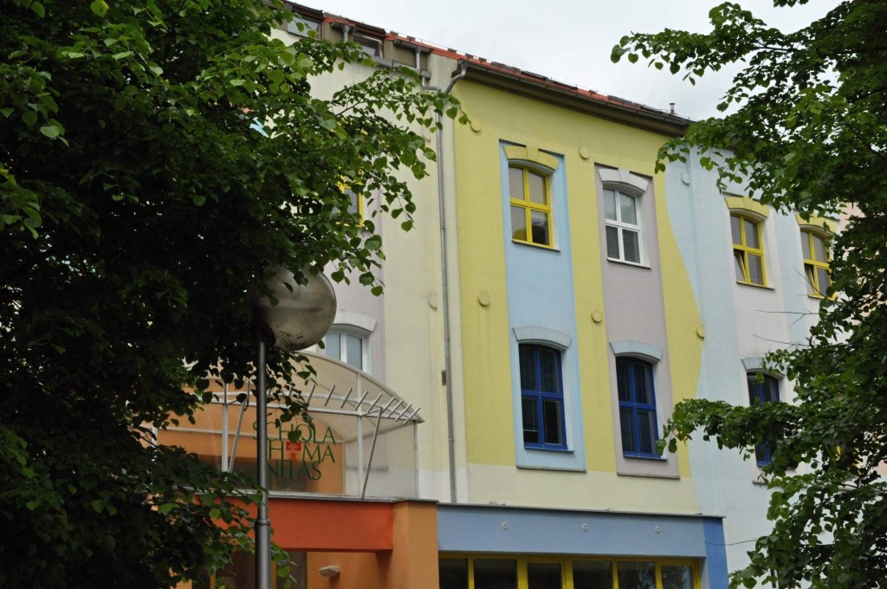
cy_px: 294
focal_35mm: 51
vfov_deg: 26.4
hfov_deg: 38.9
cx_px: 444
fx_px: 1255
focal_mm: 34
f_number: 14
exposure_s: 1/800
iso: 1600
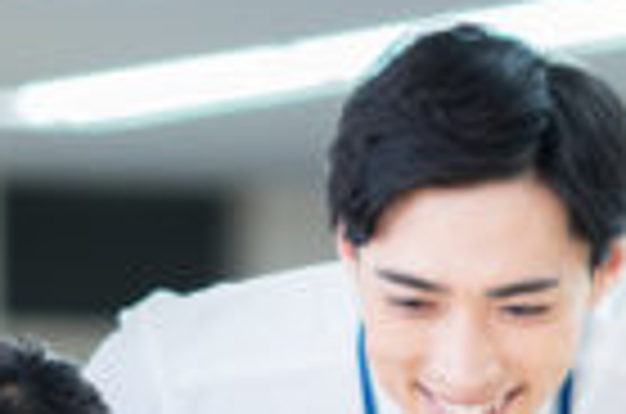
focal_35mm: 368
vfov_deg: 3.7
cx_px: -288
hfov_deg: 5.6
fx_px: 6384
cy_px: 477
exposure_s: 1/160
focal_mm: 85
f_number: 2.8
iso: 500
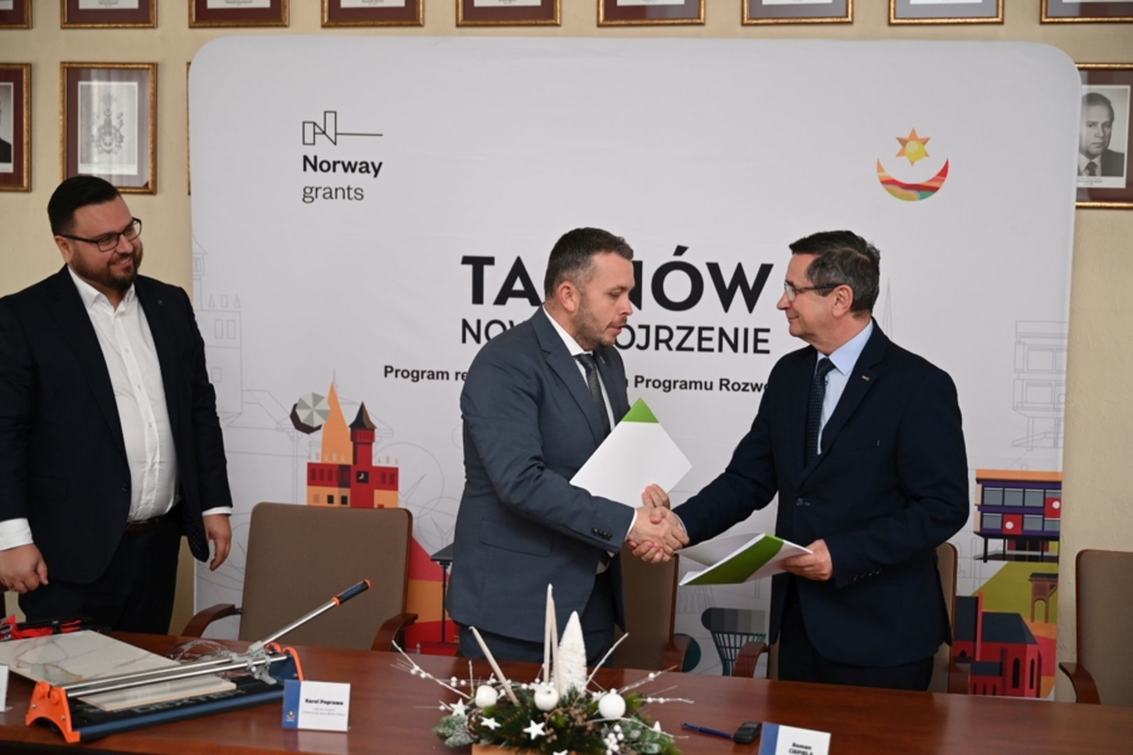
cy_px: 378
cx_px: 566
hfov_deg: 35.1
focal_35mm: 57
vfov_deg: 23.8
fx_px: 1794
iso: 1250
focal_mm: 57
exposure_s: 1/160
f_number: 2.8
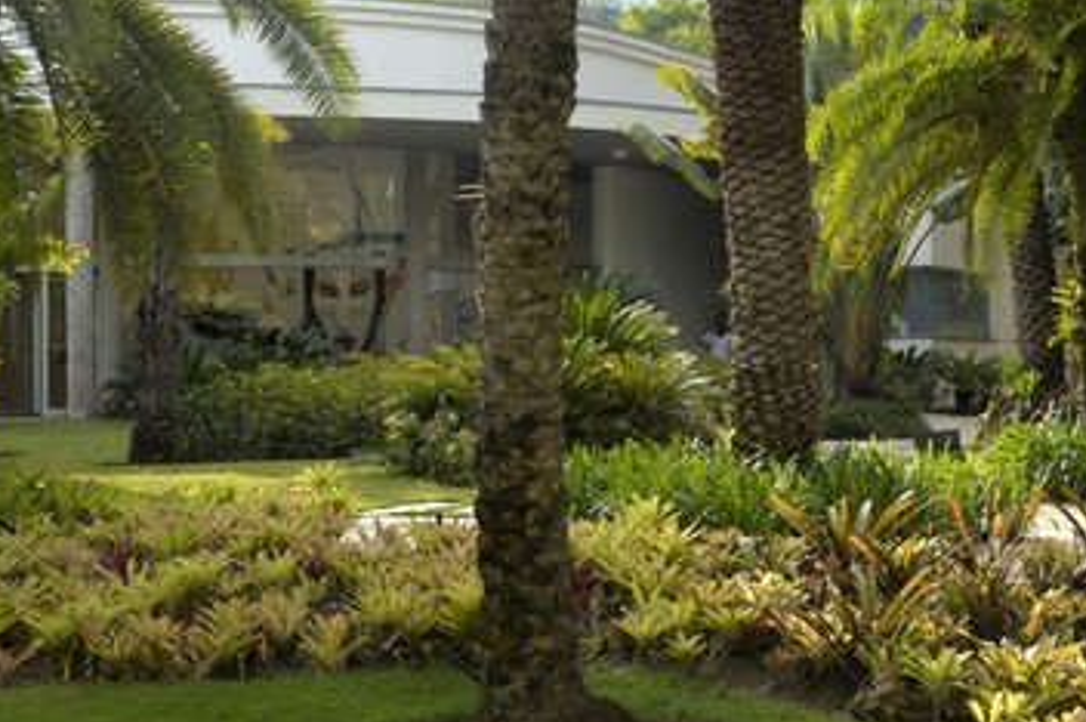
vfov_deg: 15.9
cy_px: 327
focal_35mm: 86
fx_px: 2592
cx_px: 566
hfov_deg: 23.7
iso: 100
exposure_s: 1/160
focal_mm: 48
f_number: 4.2
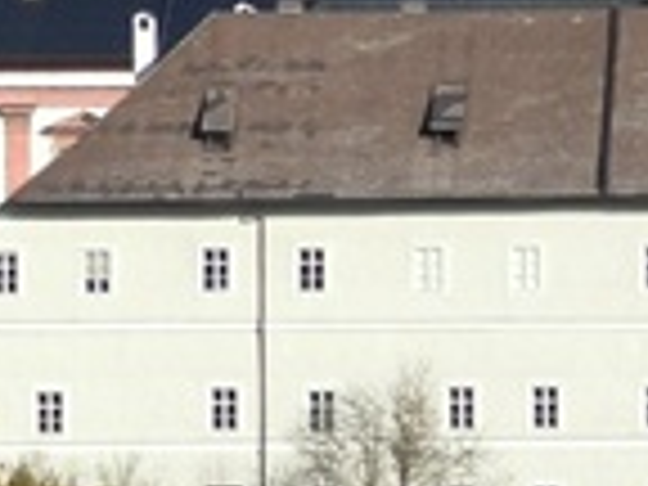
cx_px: -324
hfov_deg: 2.6
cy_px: -216
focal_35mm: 750
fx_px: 14040
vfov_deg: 2.0
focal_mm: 24.1
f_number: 4
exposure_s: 1/1250
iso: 100
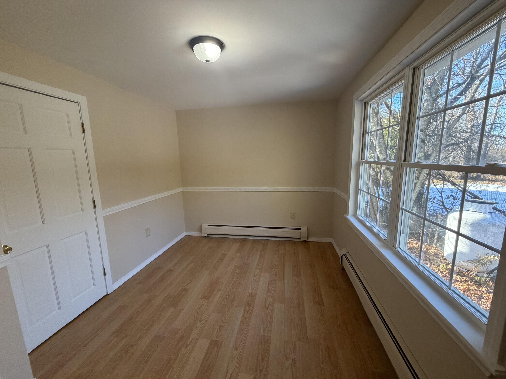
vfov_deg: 85.7
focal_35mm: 14
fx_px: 205
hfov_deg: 102.1
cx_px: 253
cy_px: 190
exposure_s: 1/120
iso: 320
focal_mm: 2.22
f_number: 2.2
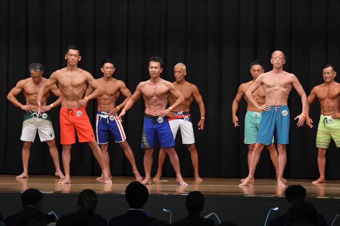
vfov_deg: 9.3
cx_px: 170
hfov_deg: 14.0
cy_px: 113
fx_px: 1388
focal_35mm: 147
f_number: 5.6
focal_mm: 98
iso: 6400
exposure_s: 1/400
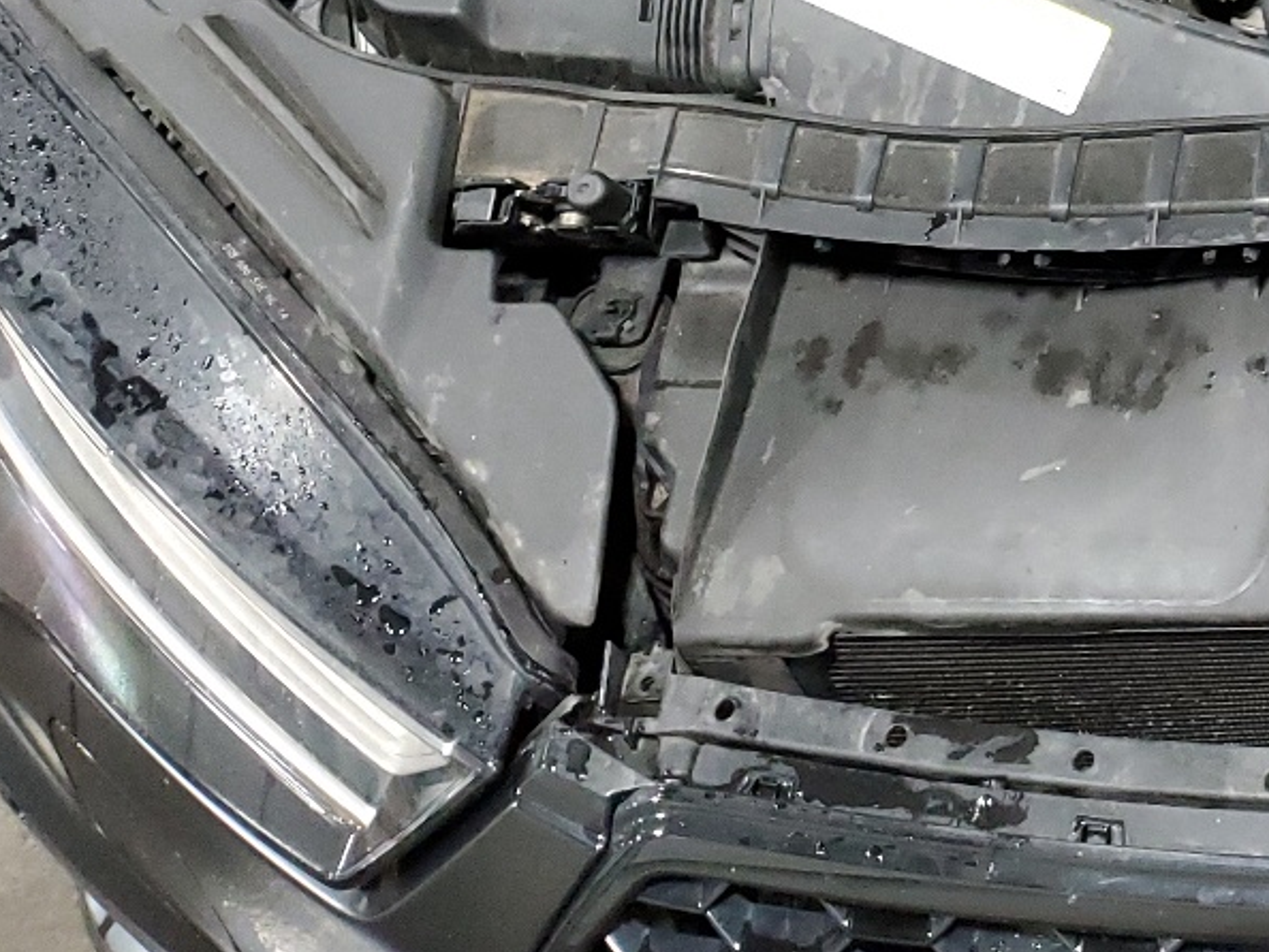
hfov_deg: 24.2
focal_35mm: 70
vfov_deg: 19.6
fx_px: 2567
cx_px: 1664
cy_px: -248
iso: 357
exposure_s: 1/40
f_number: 1.5
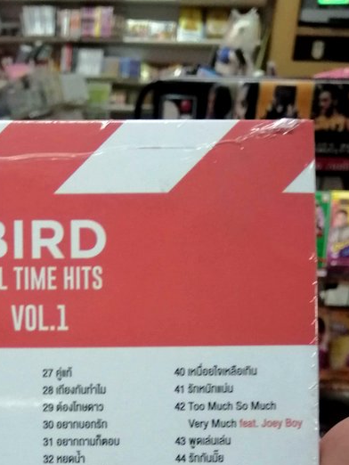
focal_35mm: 51
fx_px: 685
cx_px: 45
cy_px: 428
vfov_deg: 35.1
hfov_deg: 27.7
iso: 320
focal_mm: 3.81
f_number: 2.2
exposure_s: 1/25
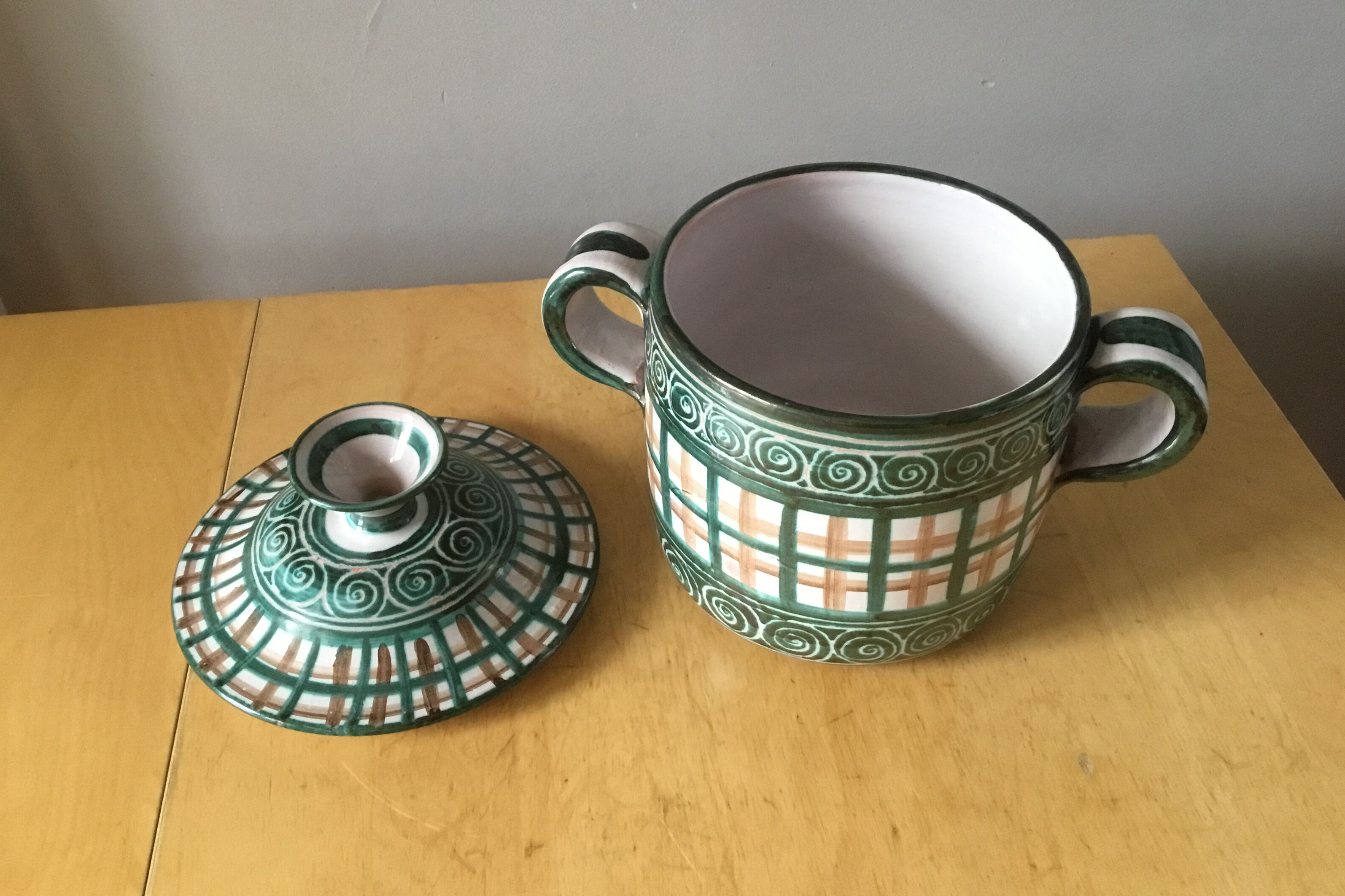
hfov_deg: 57.2
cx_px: 666
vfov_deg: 40.0
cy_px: 432
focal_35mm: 33
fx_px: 1233
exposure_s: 1/33
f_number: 2.4
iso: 200
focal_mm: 3.3
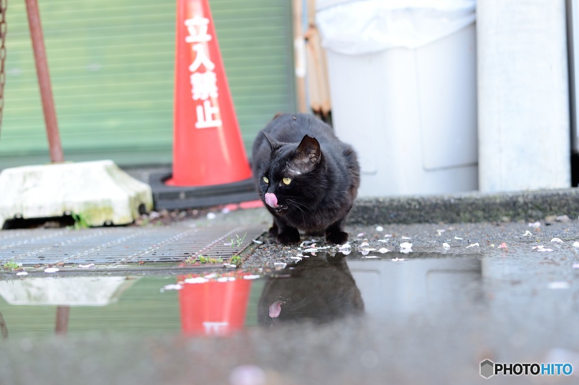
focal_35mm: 50
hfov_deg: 39.6
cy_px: 192
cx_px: 290
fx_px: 804
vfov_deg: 26.9
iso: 400
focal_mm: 50
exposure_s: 1/160
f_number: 2.8
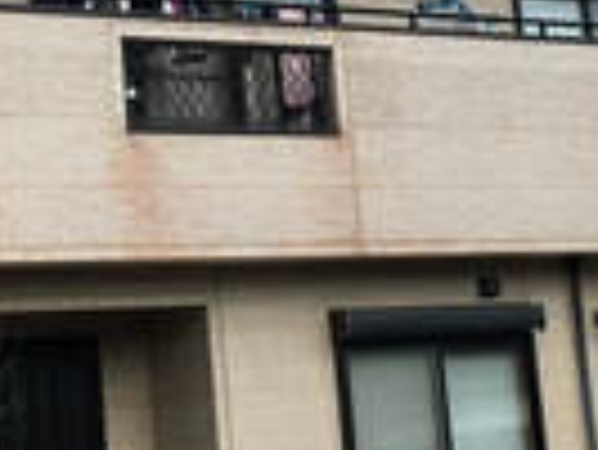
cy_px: 97
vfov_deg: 13.5
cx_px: 324
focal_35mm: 109
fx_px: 1885
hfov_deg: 18.0
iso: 25
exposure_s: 1/1166
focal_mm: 4.15
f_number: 2.2
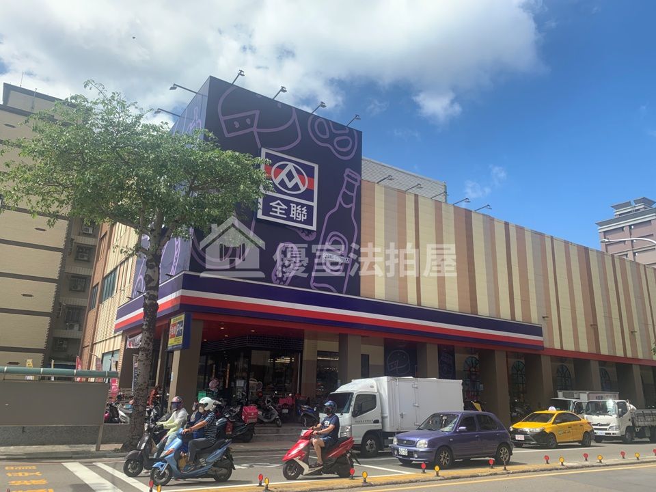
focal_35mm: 26
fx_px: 493
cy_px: 246
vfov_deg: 53.1
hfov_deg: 67.3
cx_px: 328
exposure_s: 1/1136
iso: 25
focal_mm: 4.25
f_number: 1.8
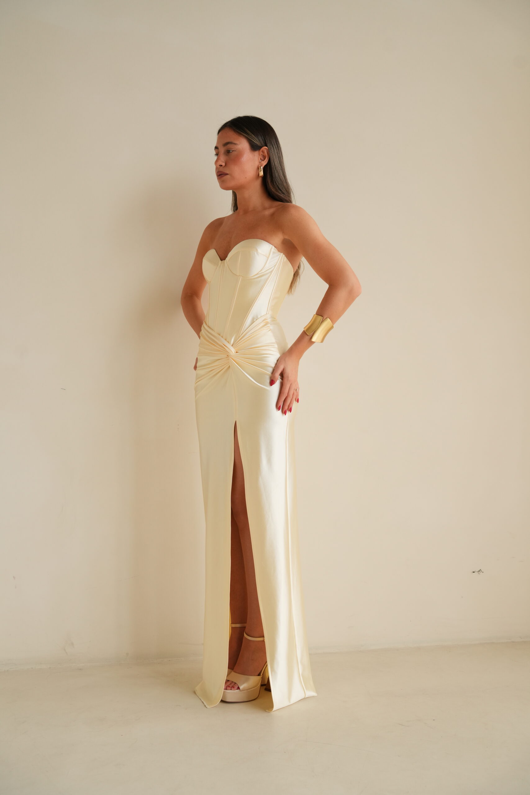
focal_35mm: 43
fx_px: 958
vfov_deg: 45.1
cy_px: 398
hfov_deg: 30.9
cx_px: 265
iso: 640
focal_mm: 43.4
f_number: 5
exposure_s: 1/100
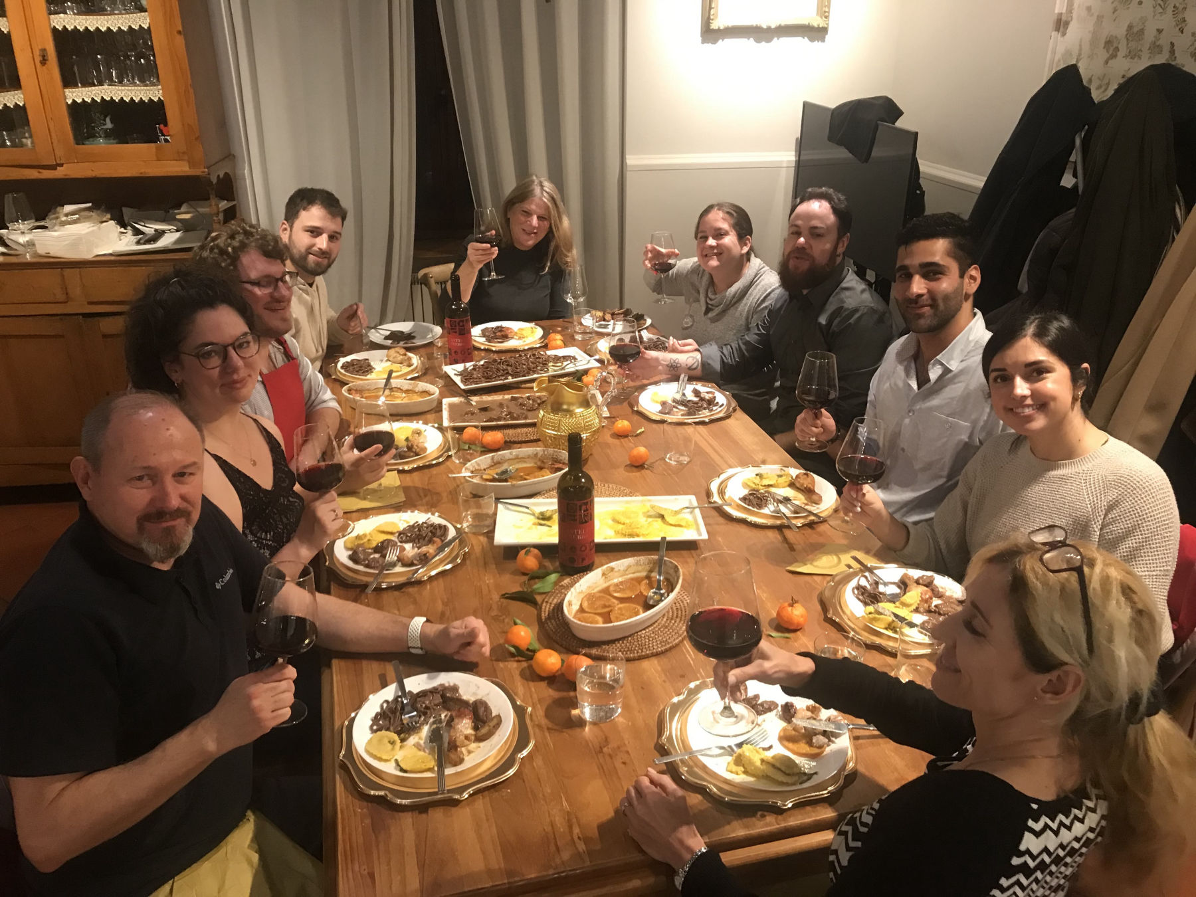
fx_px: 967
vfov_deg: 49.7
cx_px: 598
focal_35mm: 28
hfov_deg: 63.4
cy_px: 448
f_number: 1.8
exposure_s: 1/17
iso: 80
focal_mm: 3.99
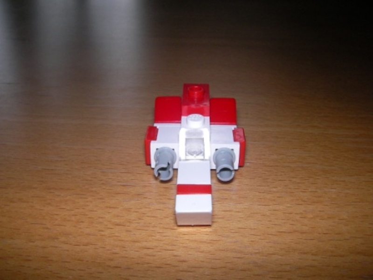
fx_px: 409
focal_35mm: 38
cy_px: 140
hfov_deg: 49.0
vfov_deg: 37.7
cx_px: 186
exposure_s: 1/30
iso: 100
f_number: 6.6
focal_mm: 6.3
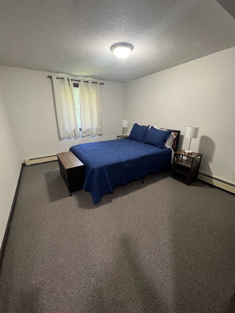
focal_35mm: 13
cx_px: 118
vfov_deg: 106.2
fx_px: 118
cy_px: 156
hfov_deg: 89.9
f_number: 1.8
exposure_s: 1/60
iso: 640
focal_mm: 1.57
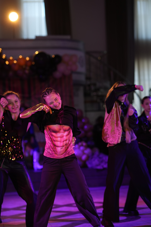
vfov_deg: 23.9
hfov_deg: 16.1
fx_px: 535
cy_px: 114
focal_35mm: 85
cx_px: 76
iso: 800
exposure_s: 1/400
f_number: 2.2
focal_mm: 85
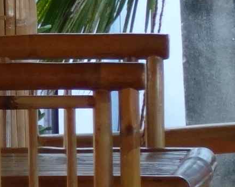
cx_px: -481
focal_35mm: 620
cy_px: 4
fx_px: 4308
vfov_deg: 2.5
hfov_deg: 3.1
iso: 400
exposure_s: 1/80
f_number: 4
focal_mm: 27.54
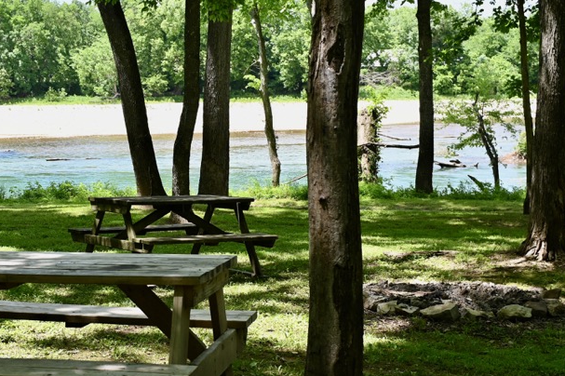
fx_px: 925
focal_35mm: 59
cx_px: 144
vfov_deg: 22.9
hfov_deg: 33.3
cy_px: 218
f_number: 6.3
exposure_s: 1/160
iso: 100
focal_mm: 28
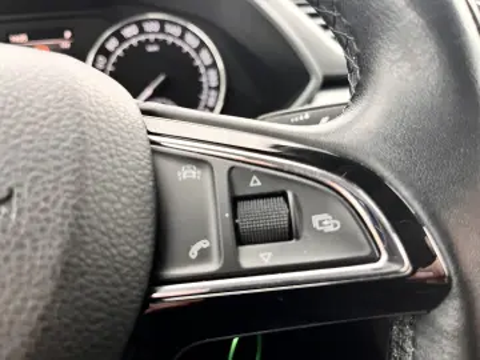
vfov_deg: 53.1
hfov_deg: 67.3
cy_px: 180
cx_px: 240
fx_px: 361
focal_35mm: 26
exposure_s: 1/104
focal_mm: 5.1
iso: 125
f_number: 1.6
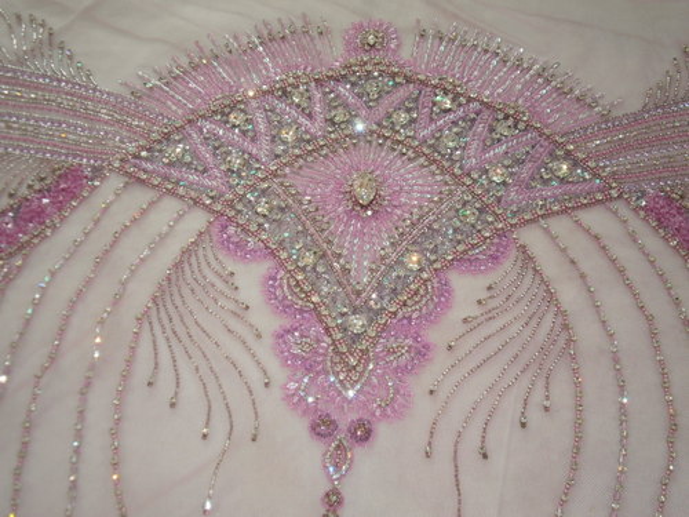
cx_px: 344
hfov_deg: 37.5
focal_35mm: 51
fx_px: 1015
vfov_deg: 28.6
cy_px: 258
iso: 125
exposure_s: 1/40
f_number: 3.8
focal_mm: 9.05
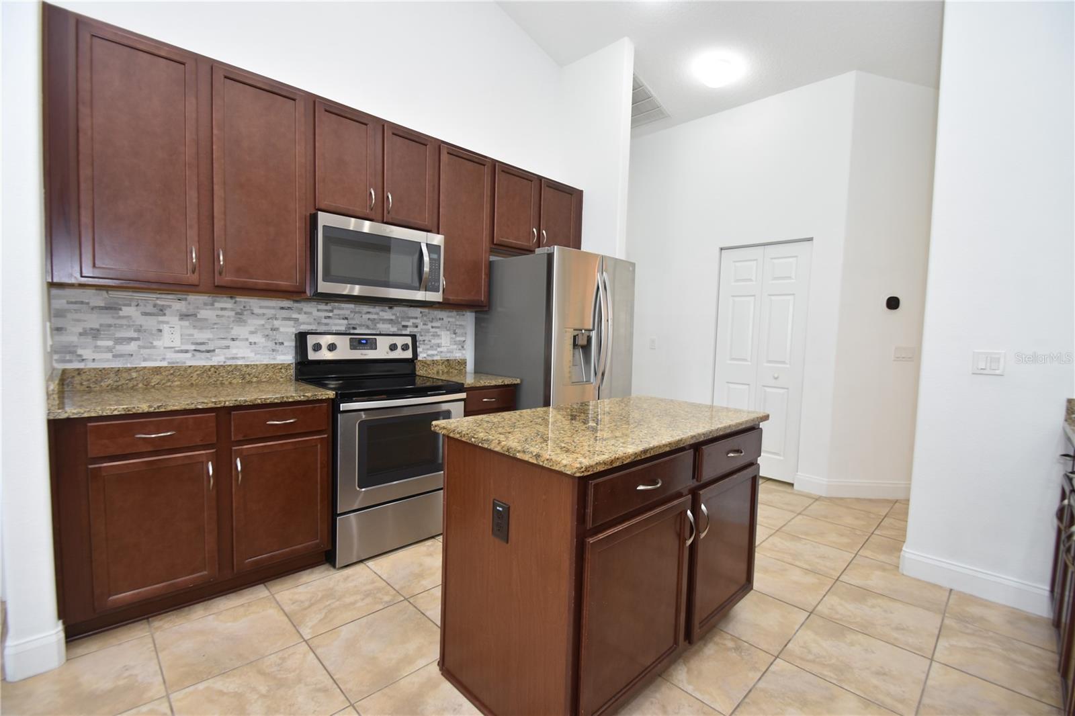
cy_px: 358
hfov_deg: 100.4
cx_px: 538
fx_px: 448
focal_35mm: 15
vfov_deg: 77.3
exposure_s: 1/60
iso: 280
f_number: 4
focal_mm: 10
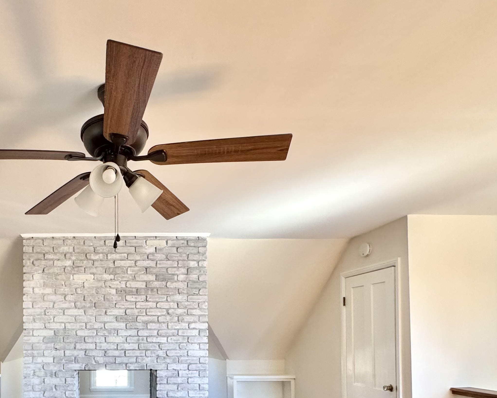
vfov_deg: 49.5
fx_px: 397
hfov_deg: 59.9
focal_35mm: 27
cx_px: 113
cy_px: 328
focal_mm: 2.22
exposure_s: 1/120
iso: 250
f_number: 2.2
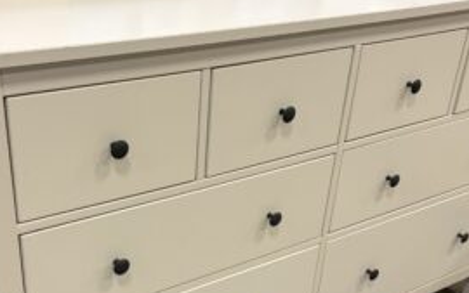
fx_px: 652
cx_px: 195
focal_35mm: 51
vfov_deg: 25.0
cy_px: 228
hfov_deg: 39.4
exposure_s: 1/60
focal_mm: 5.96
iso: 125
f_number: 1.6
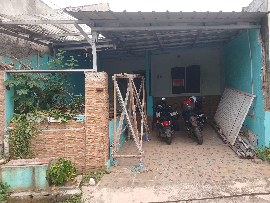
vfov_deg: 51.4
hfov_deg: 65.3
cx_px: 135
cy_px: 102
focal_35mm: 27
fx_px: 211
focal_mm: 4
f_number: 1.8
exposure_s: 1/137
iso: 20
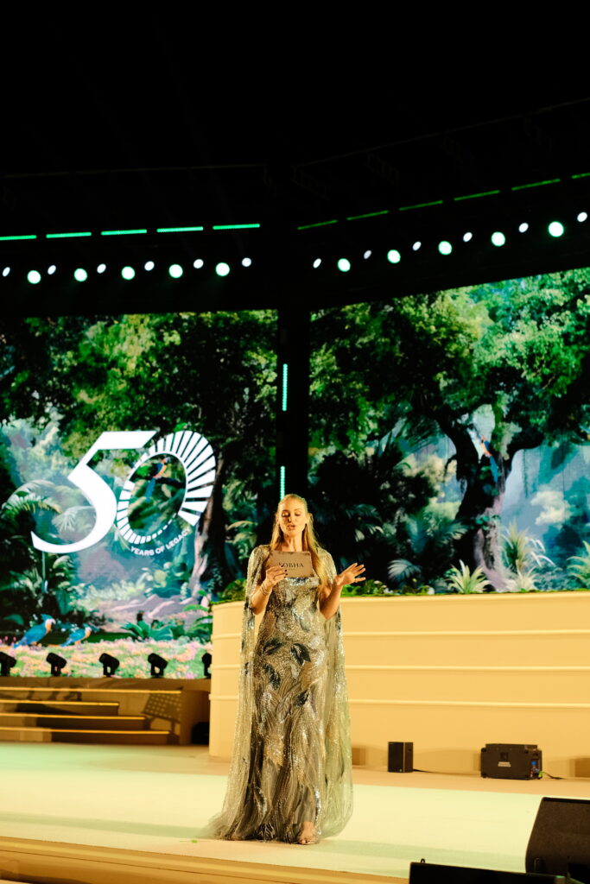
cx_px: 295
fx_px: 1302
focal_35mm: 53
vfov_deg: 37.5
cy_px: 442
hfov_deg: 25.5
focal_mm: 35
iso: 1600
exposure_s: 1/400
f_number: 2.8
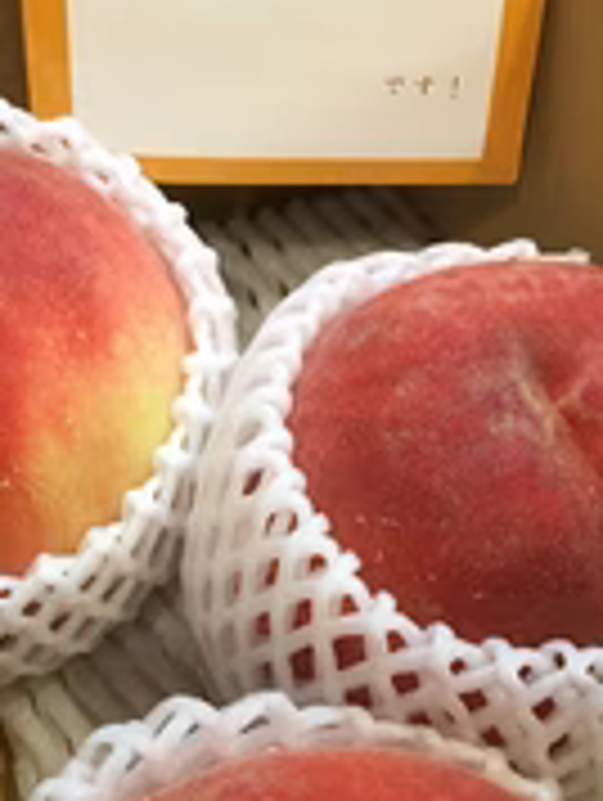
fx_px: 1506
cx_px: 261
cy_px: 706
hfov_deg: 22.6
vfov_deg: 28.7
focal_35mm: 65
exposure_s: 1/15
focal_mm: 4.15
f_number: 2.2
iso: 50
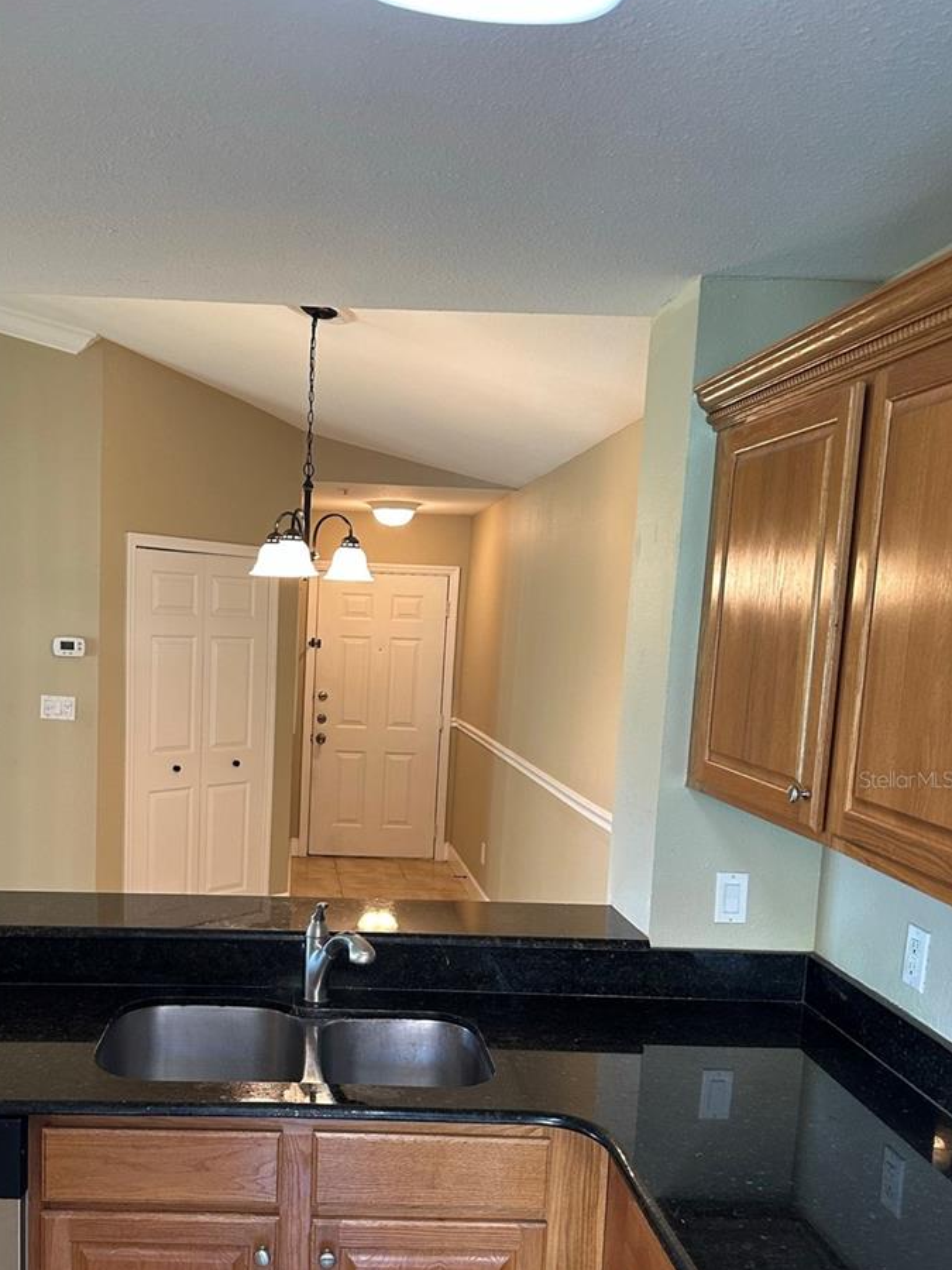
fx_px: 1173
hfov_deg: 43.6
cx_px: 324
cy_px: 779
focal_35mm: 32
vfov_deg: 56.3
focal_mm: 6.86
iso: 200
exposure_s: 1/60
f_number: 1.78
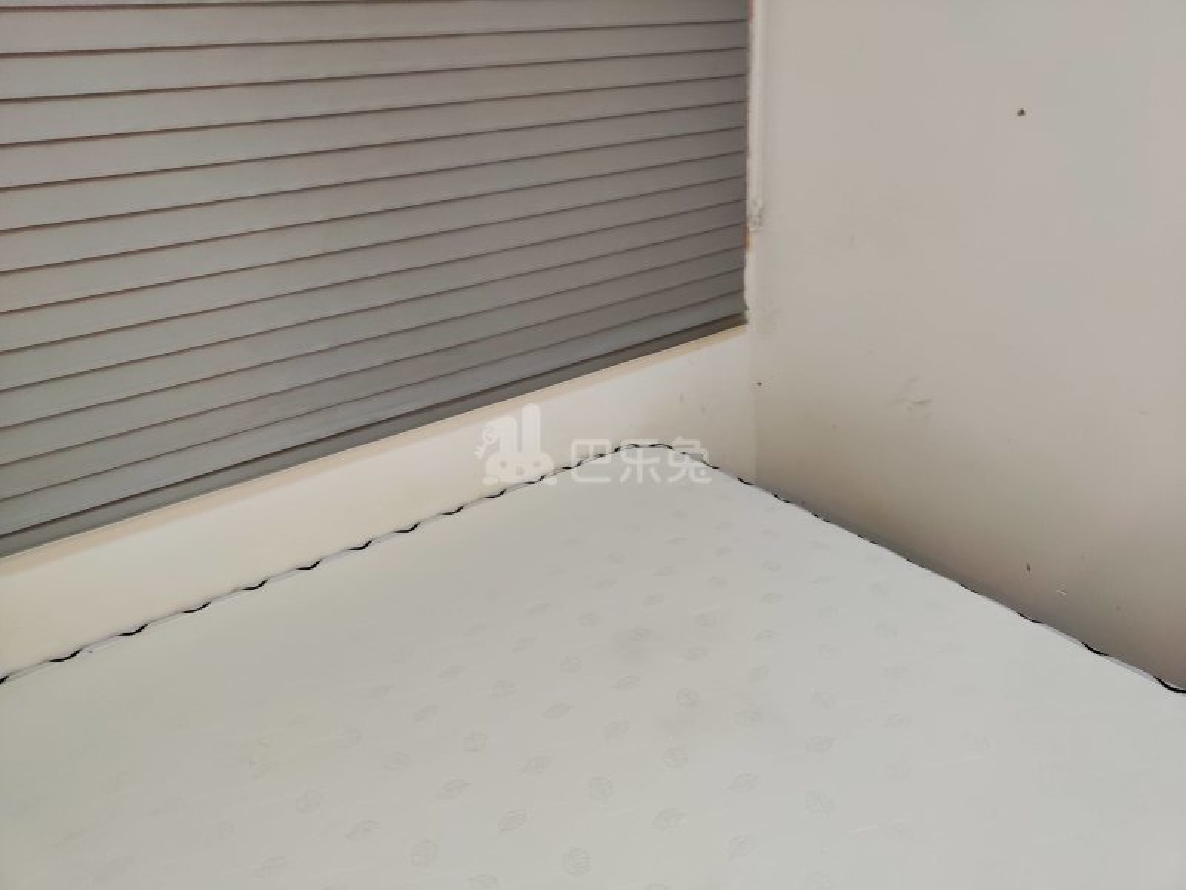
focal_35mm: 41
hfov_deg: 45.8
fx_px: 1405
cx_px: 593
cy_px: 445
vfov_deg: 35.1
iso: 412
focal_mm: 5.59
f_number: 1.88
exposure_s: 1/50
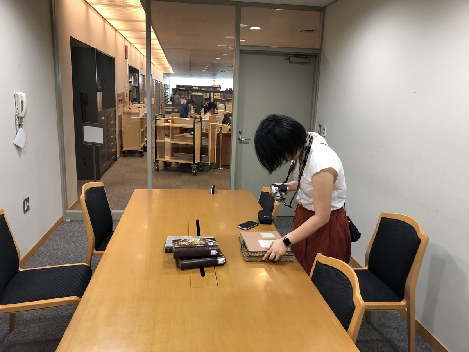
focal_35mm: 28
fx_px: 379
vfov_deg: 49.7
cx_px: 234
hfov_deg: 63.4
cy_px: 176
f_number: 1.8
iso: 40
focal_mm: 3.99
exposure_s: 1/25
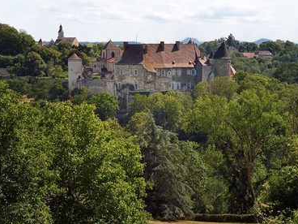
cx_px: 167
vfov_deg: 13.2
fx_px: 964
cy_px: 112
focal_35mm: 112
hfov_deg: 17.6
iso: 200
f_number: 11
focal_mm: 102
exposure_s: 1/200
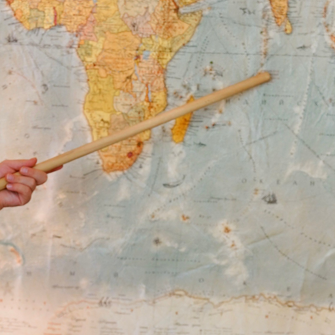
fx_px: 985
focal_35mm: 90
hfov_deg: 18.9
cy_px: 224
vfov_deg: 19.2
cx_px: 19
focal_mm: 34
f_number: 2.8
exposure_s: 1/125
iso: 320
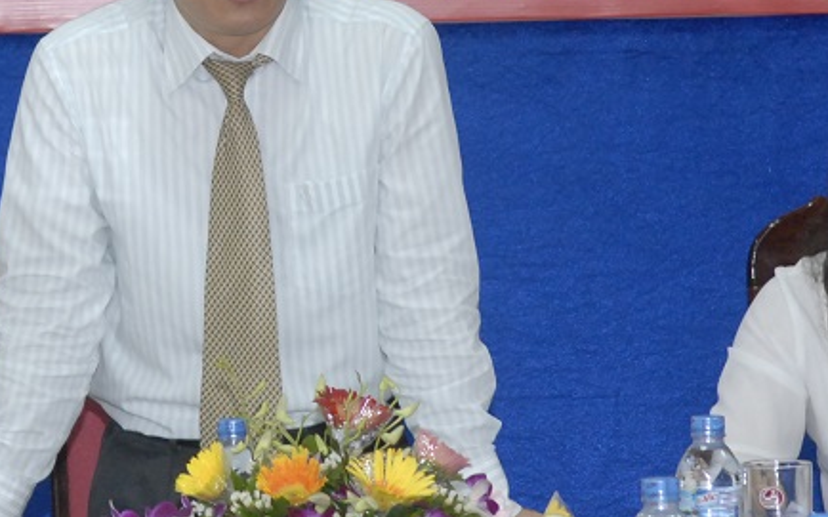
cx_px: 294
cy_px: 72
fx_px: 5084
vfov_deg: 5.8
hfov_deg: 9.3
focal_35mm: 225
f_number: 5.6
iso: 800
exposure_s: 1/60
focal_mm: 55
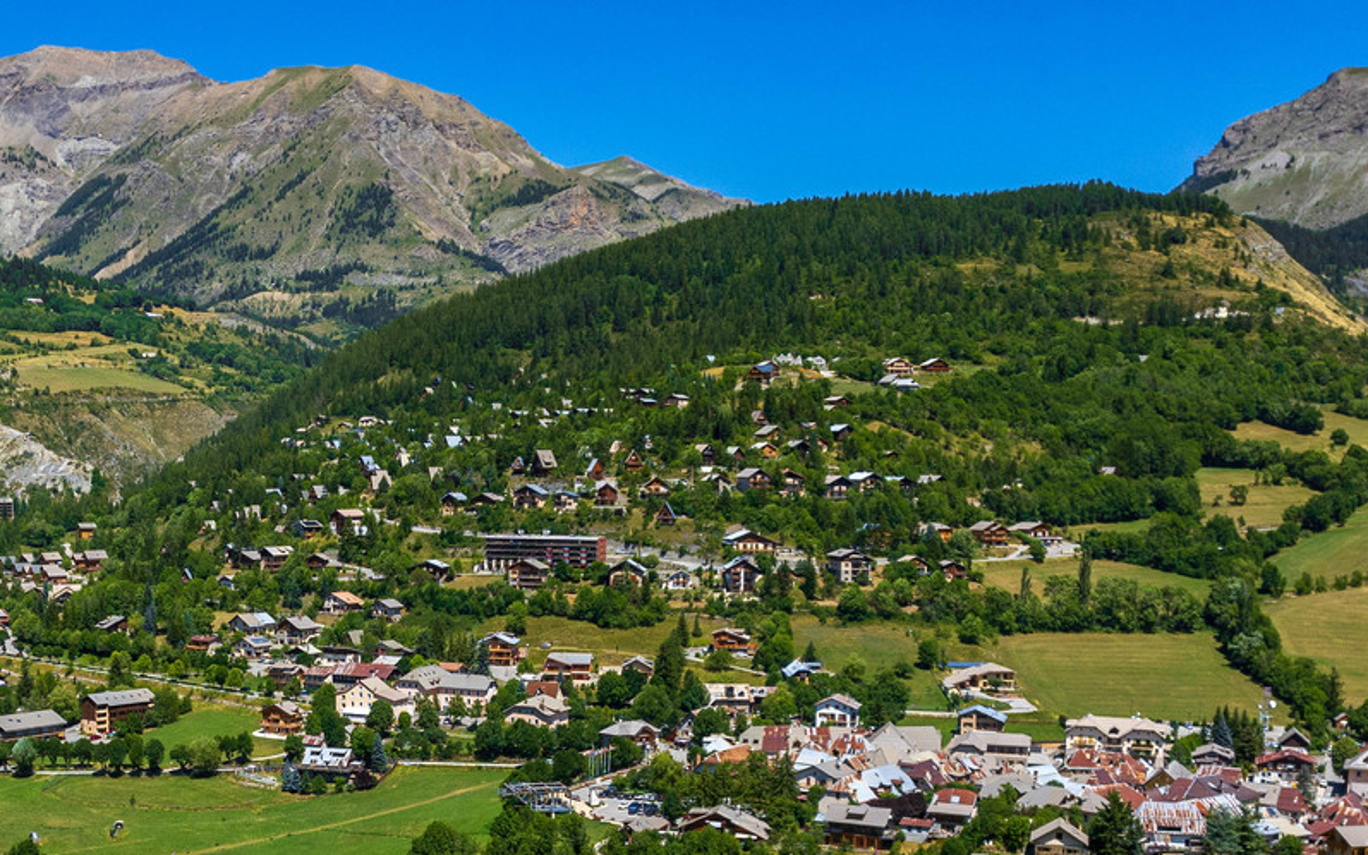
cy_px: 896
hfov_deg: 43.1
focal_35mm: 45
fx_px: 1678
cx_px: 359
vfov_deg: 26.7
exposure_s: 1/2500
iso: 100
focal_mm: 8.4
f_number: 2.8
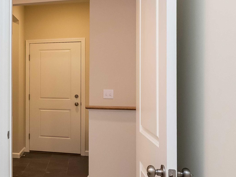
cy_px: 117
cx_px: -80
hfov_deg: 29.6
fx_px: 341
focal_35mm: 50
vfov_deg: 28.9
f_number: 7.1
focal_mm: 12
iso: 500
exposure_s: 1/100
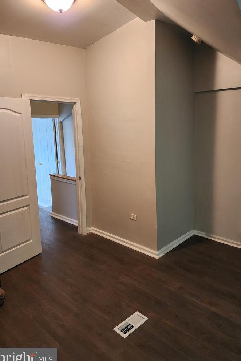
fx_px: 261
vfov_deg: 69.4
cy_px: 173
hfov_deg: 49.3
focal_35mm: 26
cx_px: 141
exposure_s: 1/120
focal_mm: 6.4
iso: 640
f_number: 1.8
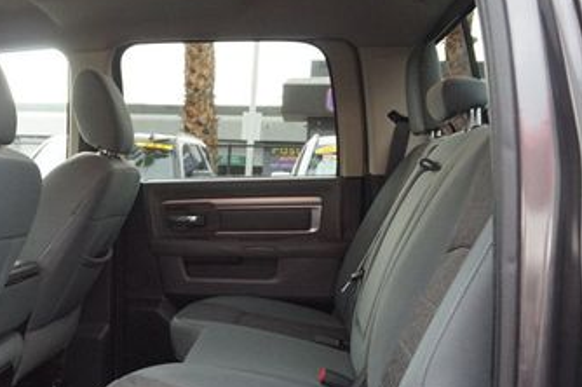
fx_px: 743
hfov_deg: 41.6
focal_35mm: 46
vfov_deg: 28.9
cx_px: 148
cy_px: 265
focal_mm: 16
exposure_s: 1/160
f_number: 4
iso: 1250
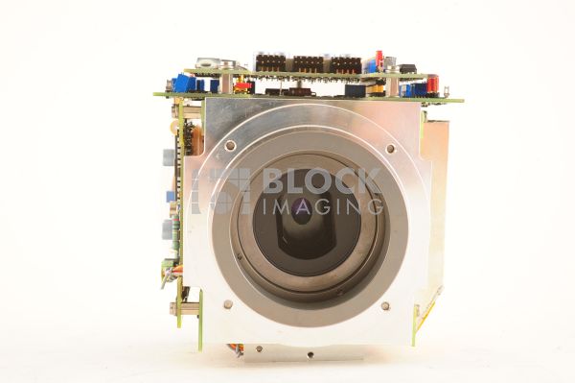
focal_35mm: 50
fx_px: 798
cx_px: 288
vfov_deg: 26.9
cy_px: 192
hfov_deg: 39.6
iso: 1600
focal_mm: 50
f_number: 11
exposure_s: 1/160
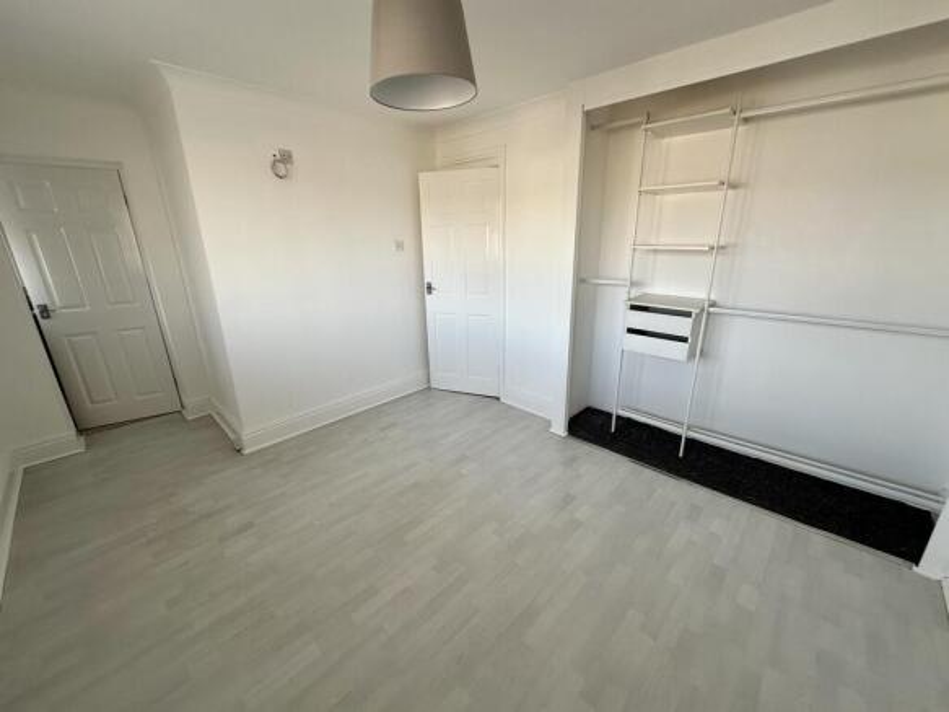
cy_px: 356
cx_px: 474
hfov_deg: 102.1
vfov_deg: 85.7
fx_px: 384
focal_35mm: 14
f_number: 2.2
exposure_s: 1/99
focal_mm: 2.22
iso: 80
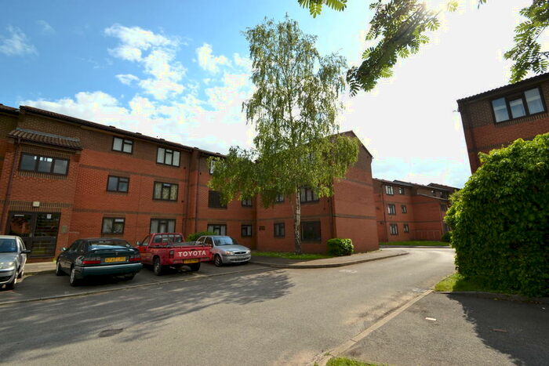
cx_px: 274
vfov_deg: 77.4
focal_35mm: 15
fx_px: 229
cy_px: 183
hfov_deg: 100.4
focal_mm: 10
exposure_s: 1/200
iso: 100
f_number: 8
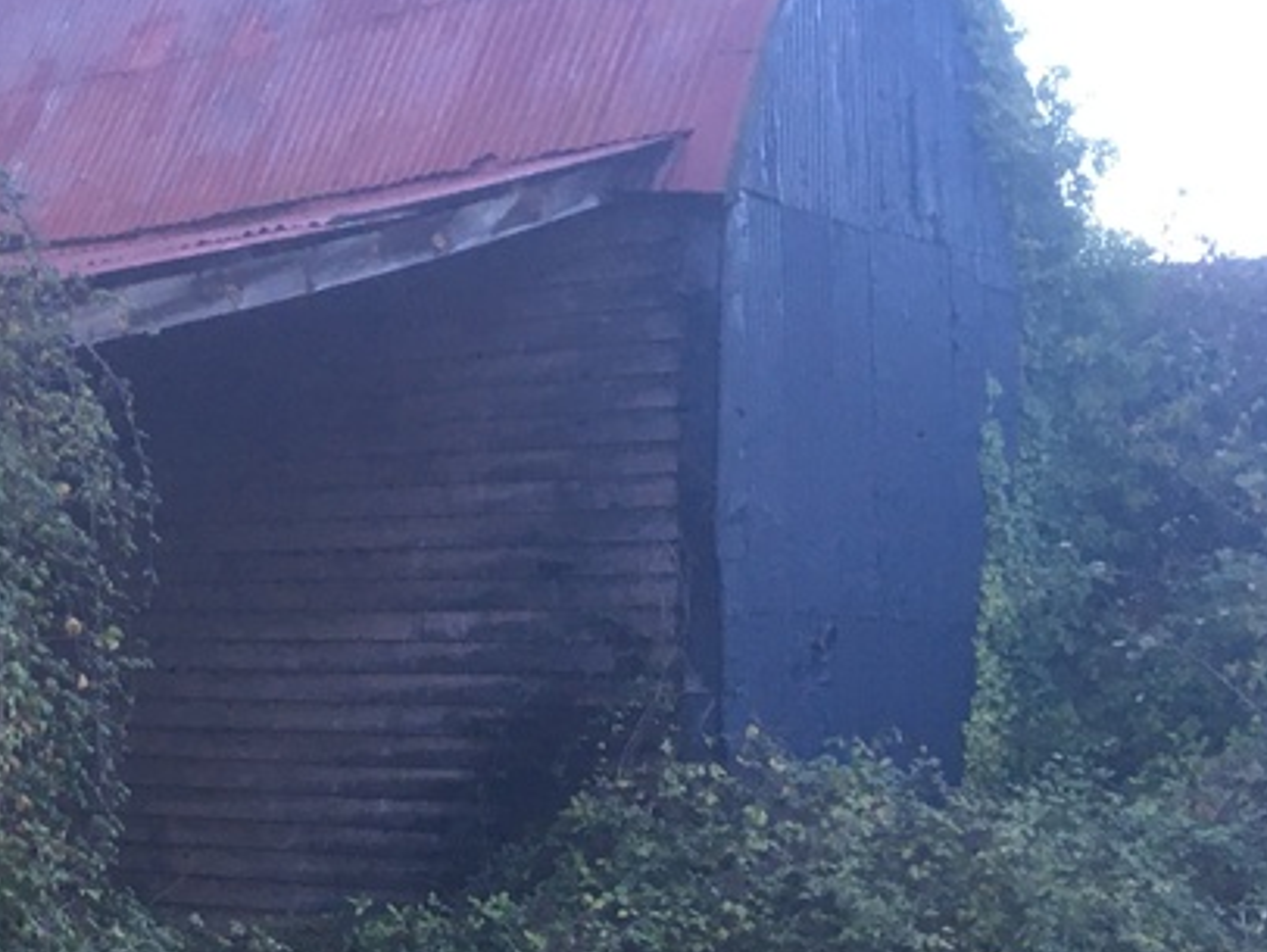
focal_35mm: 72
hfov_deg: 24.5
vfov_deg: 20.4
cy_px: 565
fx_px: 2637
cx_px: -247
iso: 100
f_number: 2.2
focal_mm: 4.15
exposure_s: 1/33
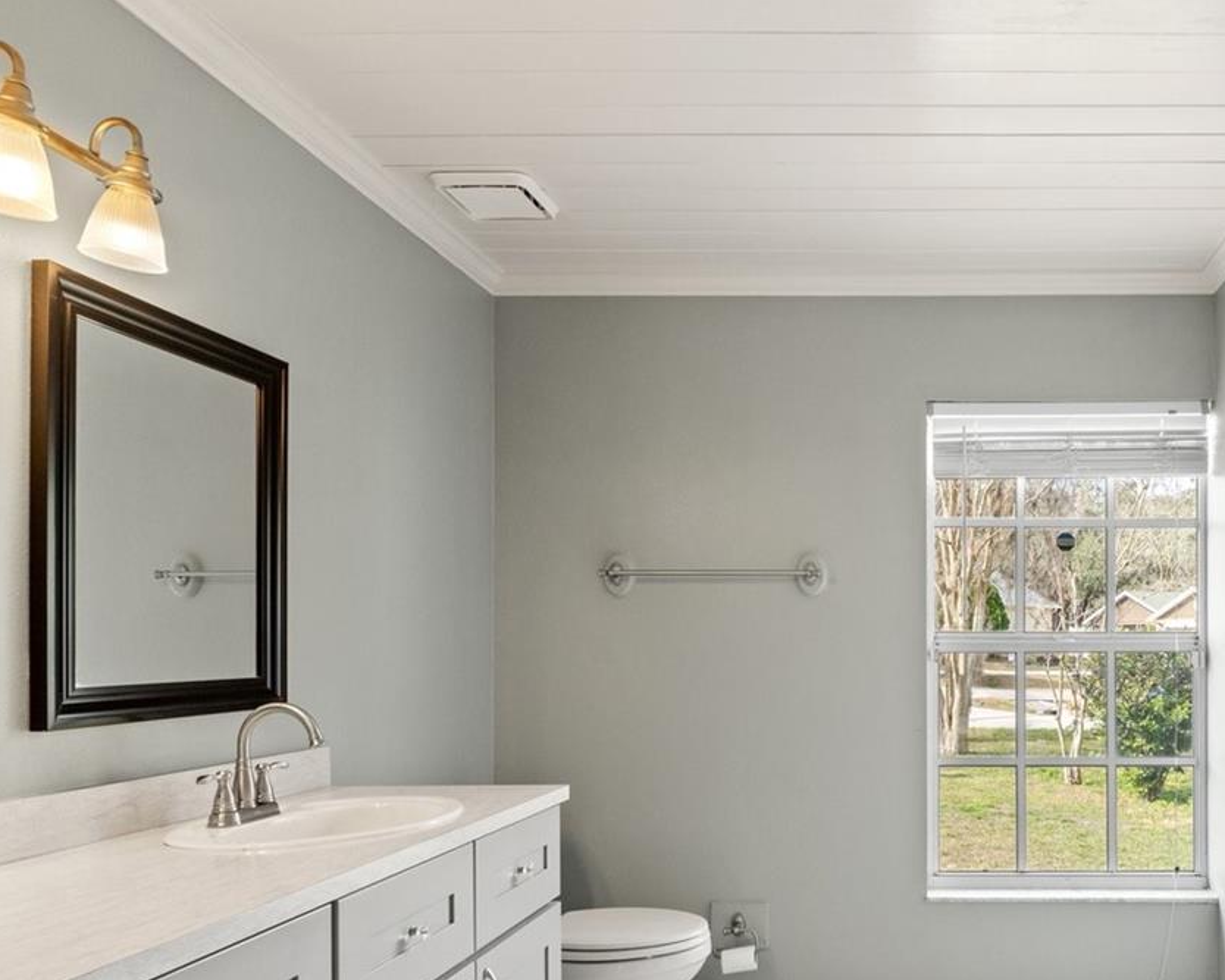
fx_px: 1028
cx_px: 936
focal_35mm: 28
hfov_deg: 58.0
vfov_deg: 50.2
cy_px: 639
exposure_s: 1/15
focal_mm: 10.5
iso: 400
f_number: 8
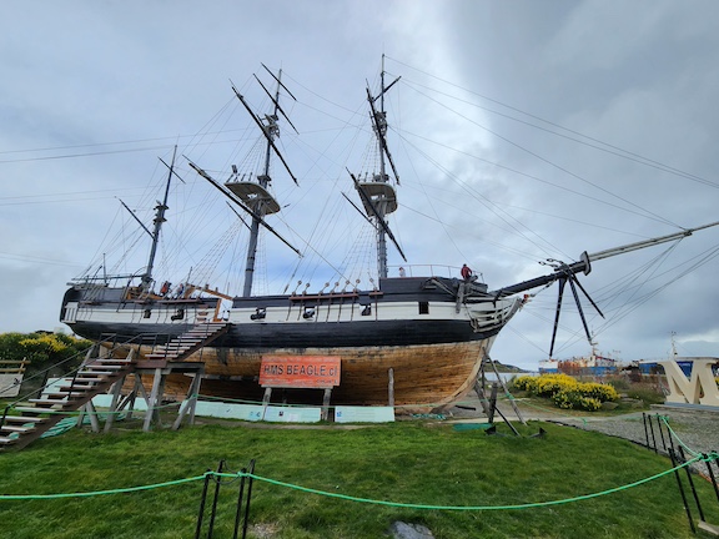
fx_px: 270
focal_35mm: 13
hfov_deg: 106.2
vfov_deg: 89.9
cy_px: 270
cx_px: 360
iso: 50
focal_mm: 2.2
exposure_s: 1/2043
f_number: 2.2
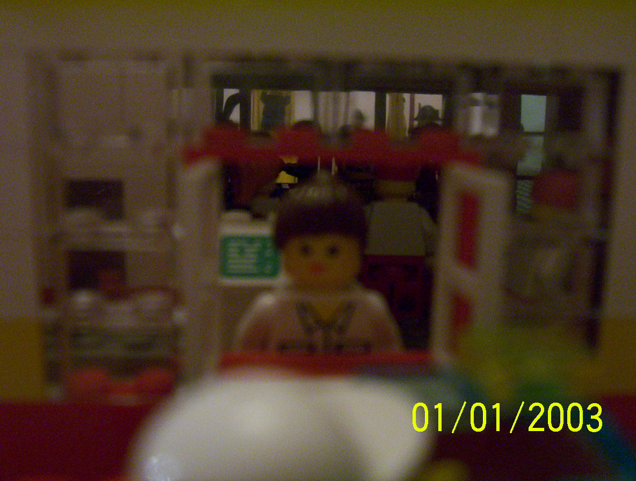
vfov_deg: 33.8
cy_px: 240
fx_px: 793
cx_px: 318
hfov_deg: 43.7
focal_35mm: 43
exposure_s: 1/8
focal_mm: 5.77
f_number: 2.73
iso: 200
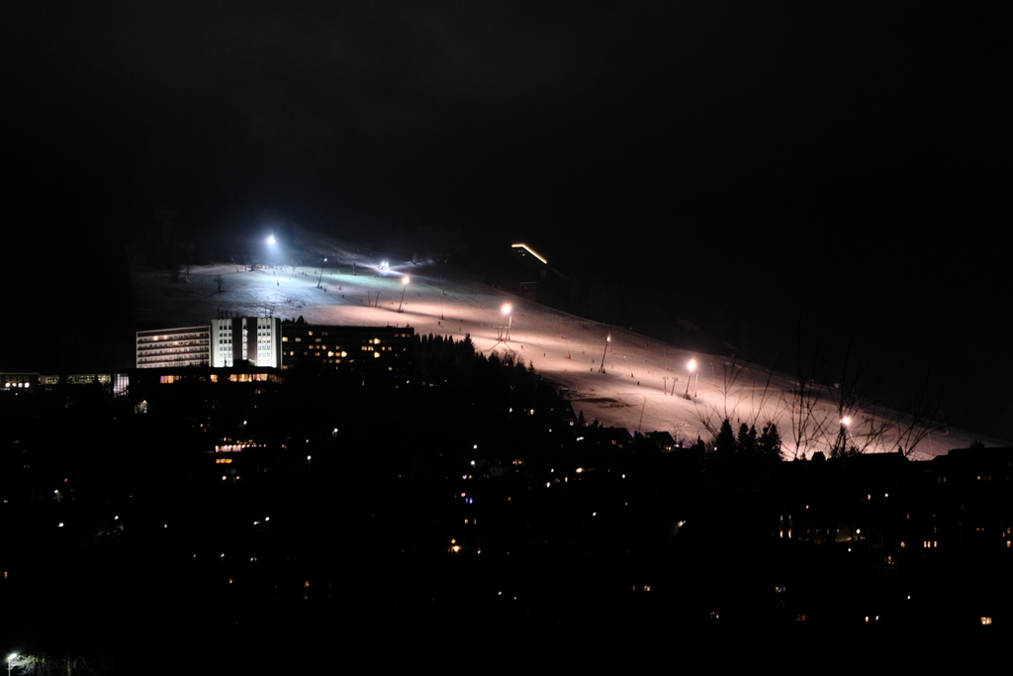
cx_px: 506
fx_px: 2955
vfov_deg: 13.0
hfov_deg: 19.5
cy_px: 338
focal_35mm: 105
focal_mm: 70
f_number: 2.8
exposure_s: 1/6.5
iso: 800
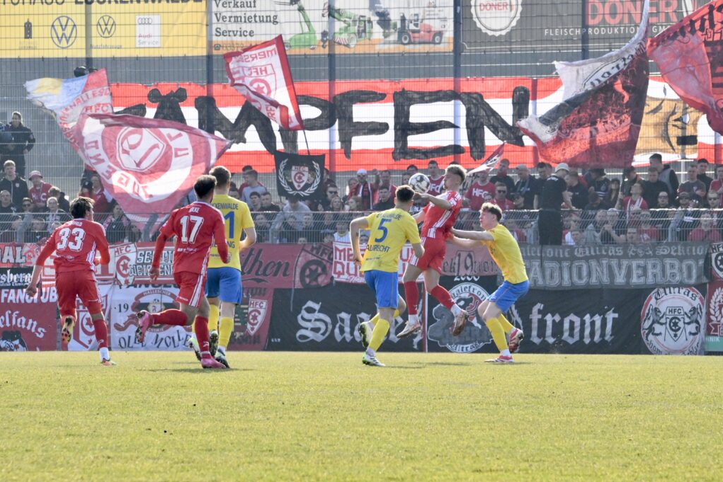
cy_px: 241
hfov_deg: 6.6
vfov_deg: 4.4
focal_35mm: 311
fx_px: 6246
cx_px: 362
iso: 8000
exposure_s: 1/1600
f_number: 18
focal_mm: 310
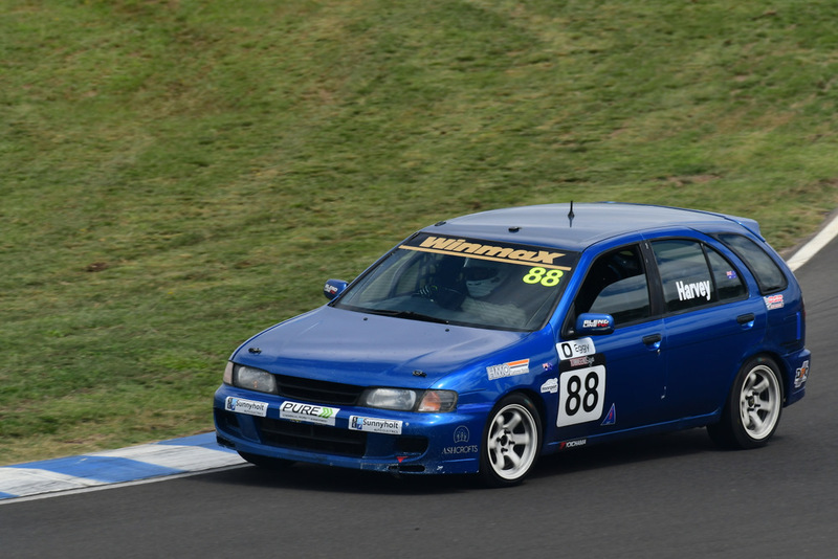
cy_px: 280
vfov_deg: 1.8
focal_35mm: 750
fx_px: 17464
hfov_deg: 2.7
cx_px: 419
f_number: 10
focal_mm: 500
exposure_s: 1/640
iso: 320
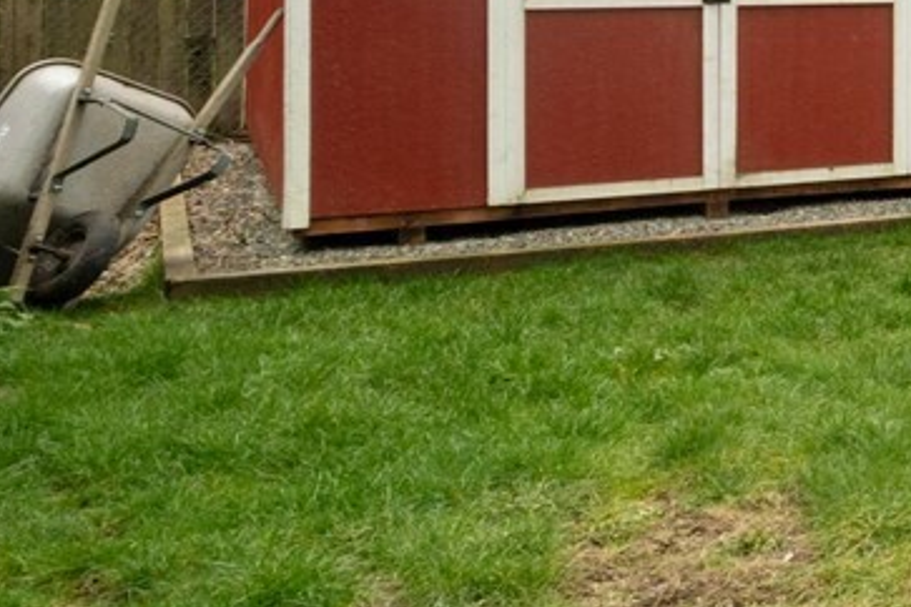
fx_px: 1860
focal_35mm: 74
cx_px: 2018
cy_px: -219
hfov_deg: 16.6
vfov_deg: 17.2
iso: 800
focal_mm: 10.5
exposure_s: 1/100
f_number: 8
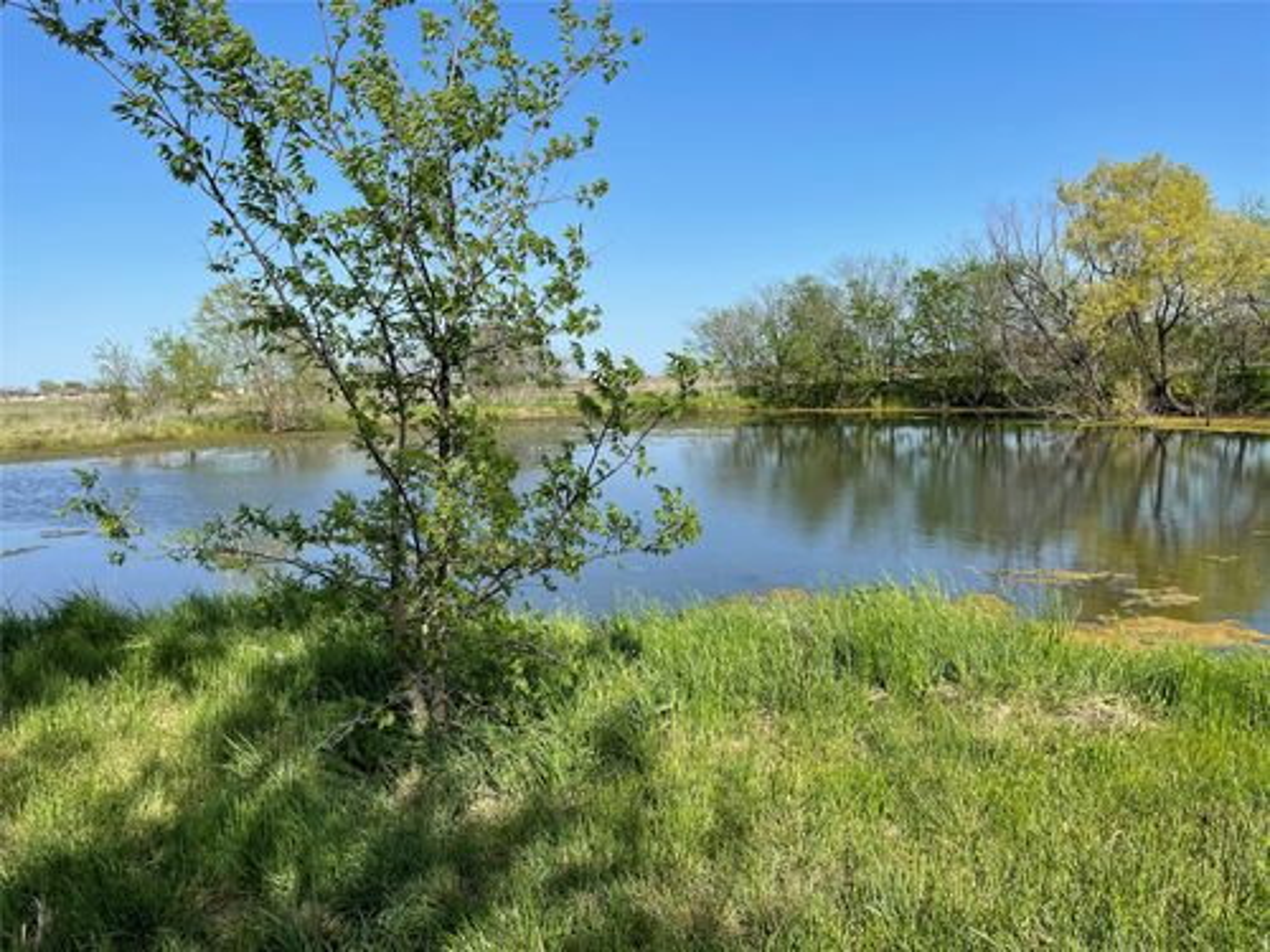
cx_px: 635
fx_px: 954
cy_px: 476
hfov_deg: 67.3
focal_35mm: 26
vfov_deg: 53.1
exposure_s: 1/2959
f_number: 1.6
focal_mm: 4.2
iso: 32
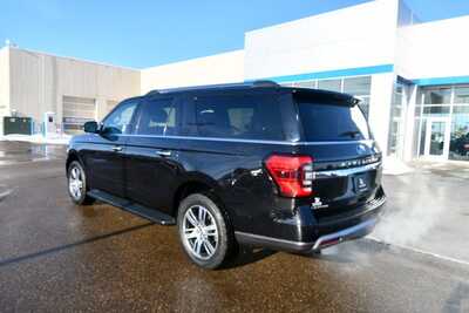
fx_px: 313
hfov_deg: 73.7
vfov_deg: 53.2
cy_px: 156
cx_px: 234
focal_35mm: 24
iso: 125
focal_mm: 16
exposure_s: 1/250
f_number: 8
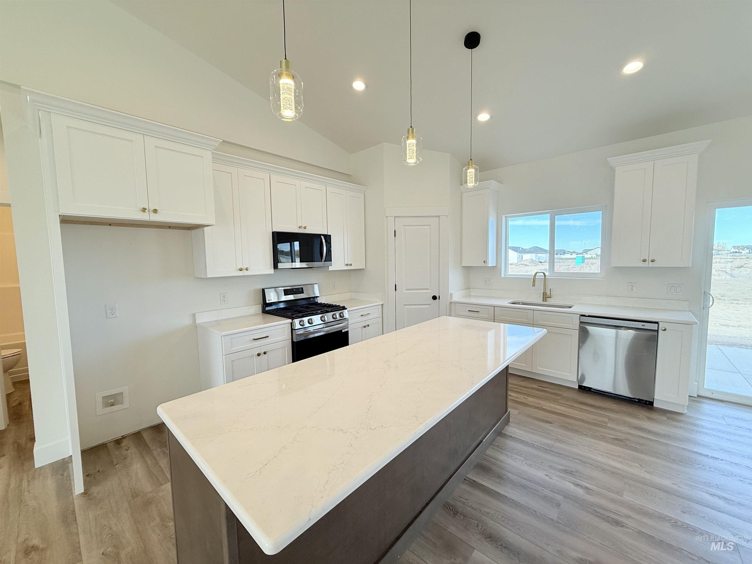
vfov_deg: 85.7
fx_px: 304
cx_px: 376
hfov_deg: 102.1
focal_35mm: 14
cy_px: 282
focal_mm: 2.22
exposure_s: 1/120
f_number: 2.2
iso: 64
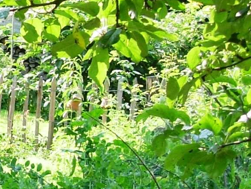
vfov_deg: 9.9
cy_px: 136
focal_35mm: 150
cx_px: -199
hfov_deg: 12.1
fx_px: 1088
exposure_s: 1/271
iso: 79
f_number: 2.8
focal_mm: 7.8
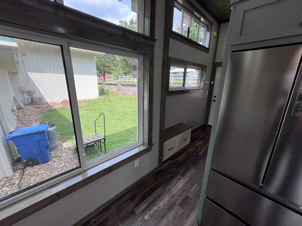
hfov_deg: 106.2
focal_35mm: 13
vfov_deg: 89.9
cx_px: 151
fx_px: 113
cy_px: 113
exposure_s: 1/191
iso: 32
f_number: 1.8
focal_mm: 1.57
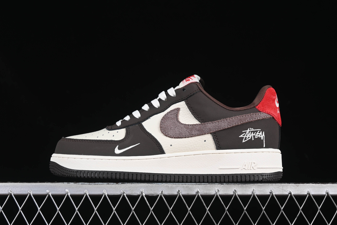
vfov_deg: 18.2
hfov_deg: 27.0
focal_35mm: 75
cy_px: 112
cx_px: 168
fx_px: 702
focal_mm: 50
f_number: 7.1
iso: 160
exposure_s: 1/60
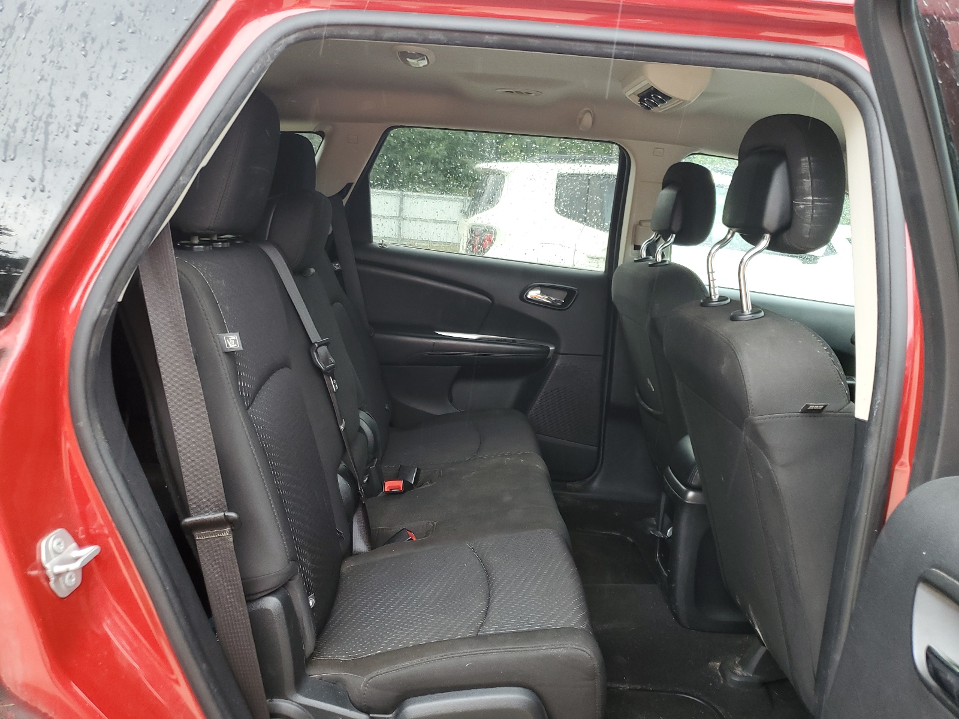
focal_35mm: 26
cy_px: 360
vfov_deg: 53.1
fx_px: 720
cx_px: 480
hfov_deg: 67.3
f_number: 1.5
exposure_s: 1/60.2
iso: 70
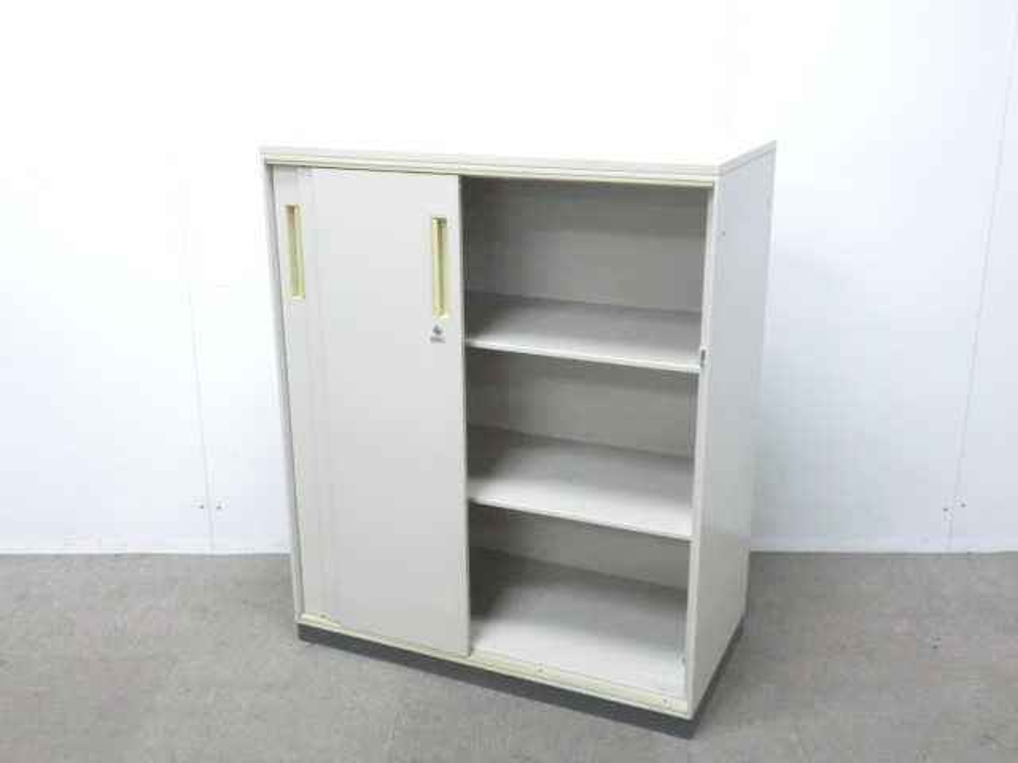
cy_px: 382
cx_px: 509
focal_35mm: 38
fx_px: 1118
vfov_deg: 37.7
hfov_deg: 49.0
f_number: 3.9
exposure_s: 1/30
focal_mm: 6.9
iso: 800
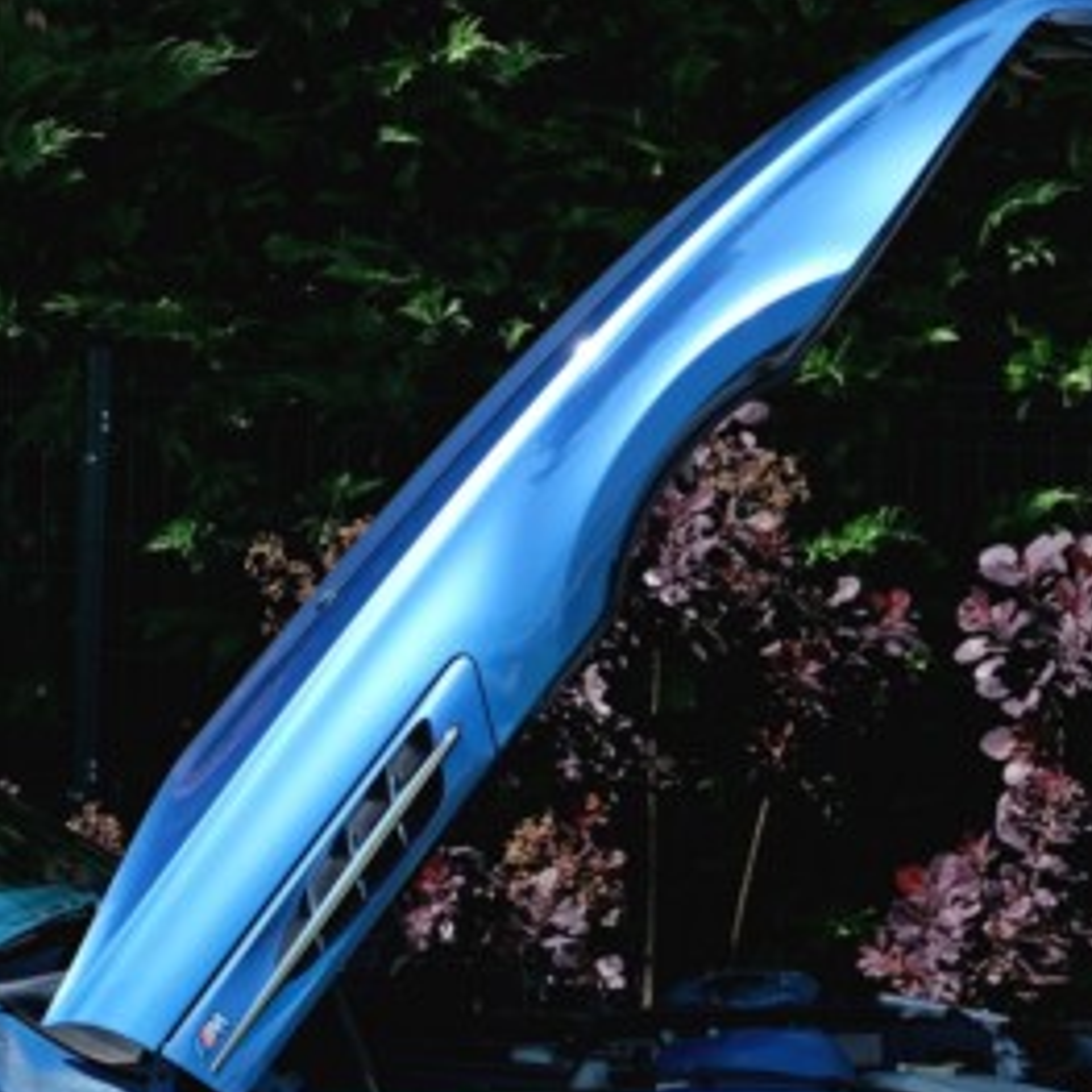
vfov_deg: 9.7
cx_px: 714
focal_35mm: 179
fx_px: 6389
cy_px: 878
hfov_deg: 9.8
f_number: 5
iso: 80
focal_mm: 52.4
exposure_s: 1/320
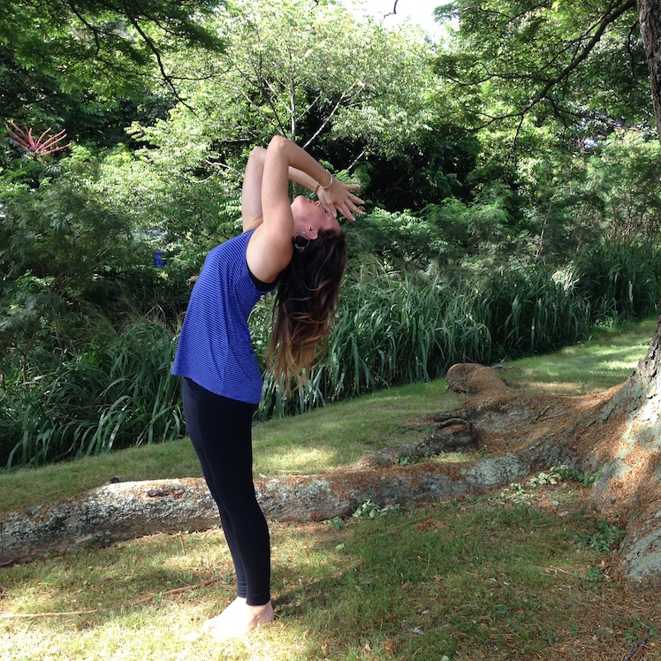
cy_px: 330
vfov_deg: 42.8
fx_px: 843
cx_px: 397
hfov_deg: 42.6
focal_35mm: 39
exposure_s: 1/192
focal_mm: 4.12
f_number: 2.4
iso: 50
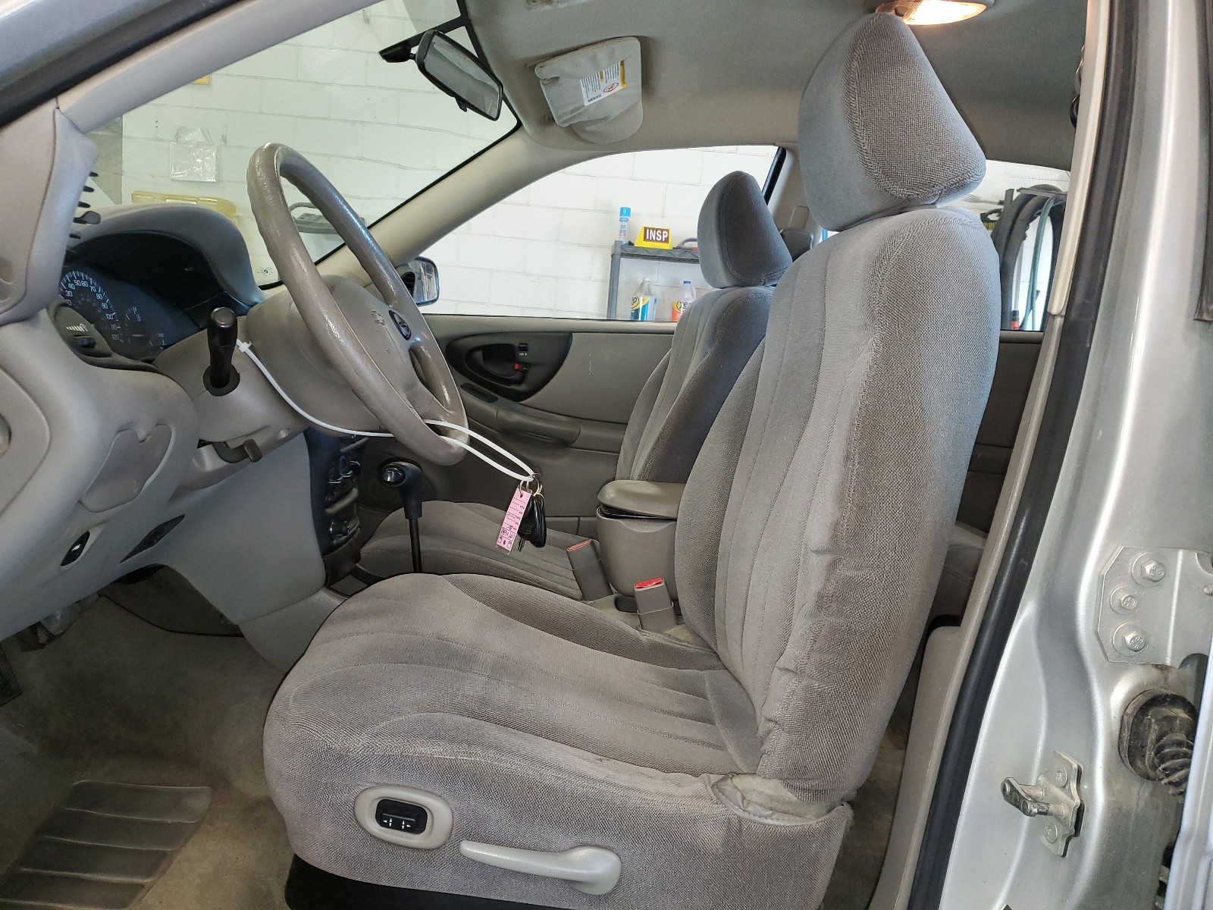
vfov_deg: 53.1
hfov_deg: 67.3
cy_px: 455
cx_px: 606
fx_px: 911
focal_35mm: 26
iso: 122
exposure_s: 1/40
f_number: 1.5
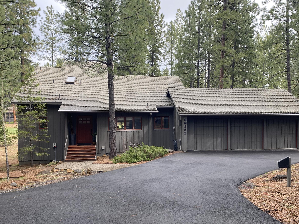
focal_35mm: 32
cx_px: 169
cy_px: 118
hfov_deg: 56.6
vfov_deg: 44.1
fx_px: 276
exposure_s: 1/404
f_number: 1.8
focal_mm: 4.25
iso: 32
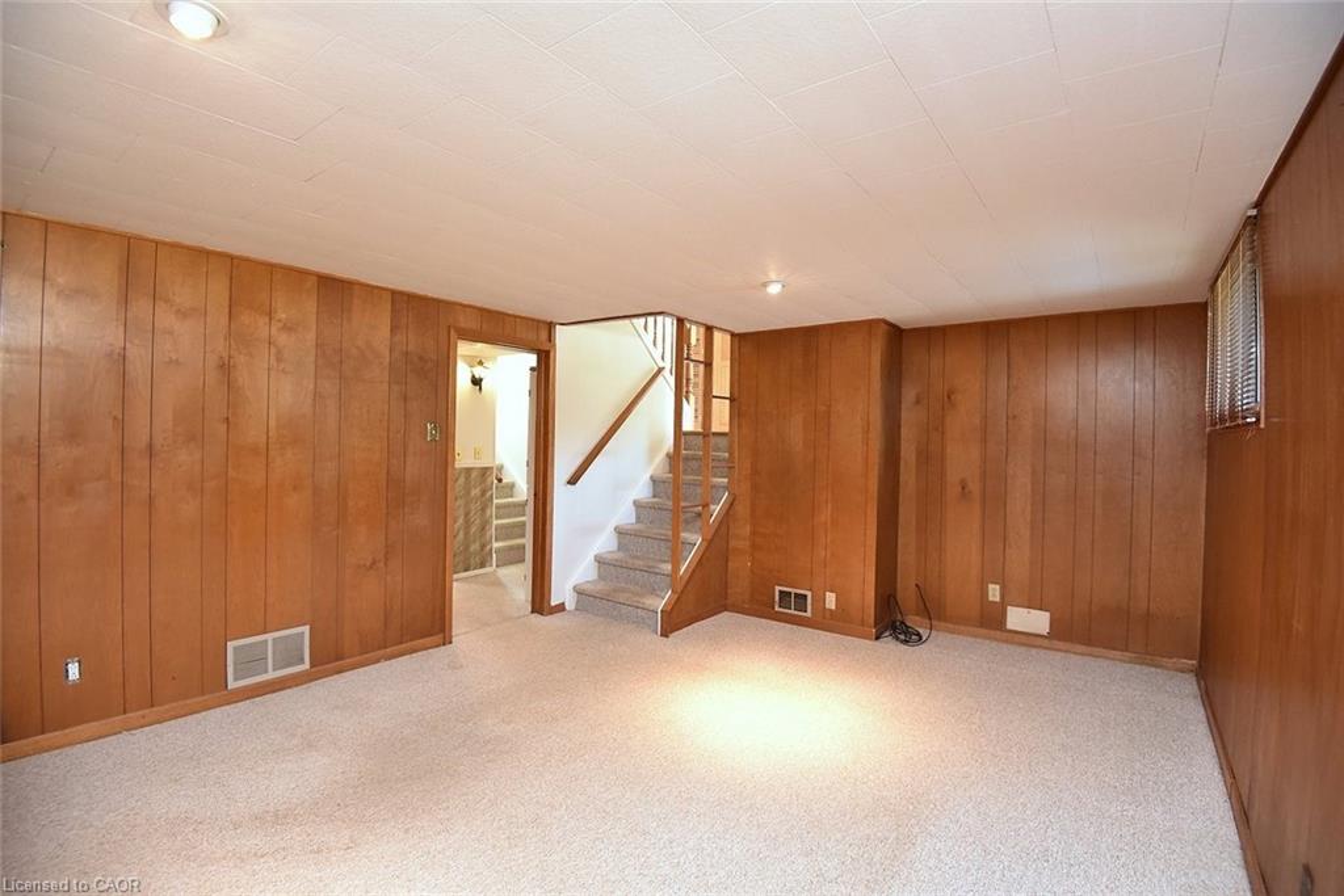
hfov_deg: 96.7
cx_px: 672
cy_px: 448
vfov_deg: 73.8
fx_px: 597
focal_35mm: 16
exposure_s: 1/60
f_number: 4
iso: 3200
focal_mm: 16
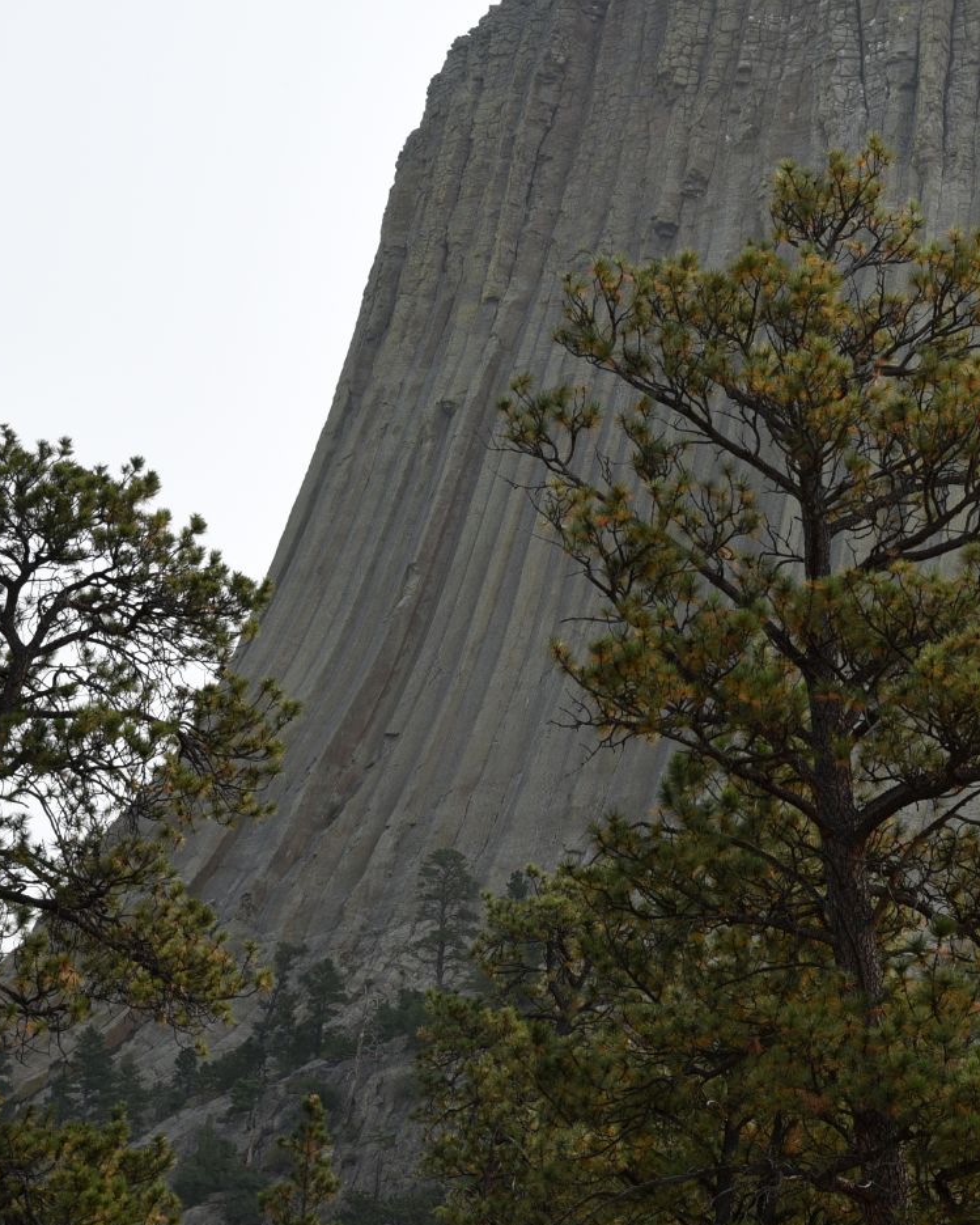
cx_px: 949
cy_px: 516
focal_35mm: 113
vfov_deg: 17.0
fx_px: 4096
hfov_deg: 13.5
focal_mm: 55
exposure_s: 1/250
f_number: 6.3
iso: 100
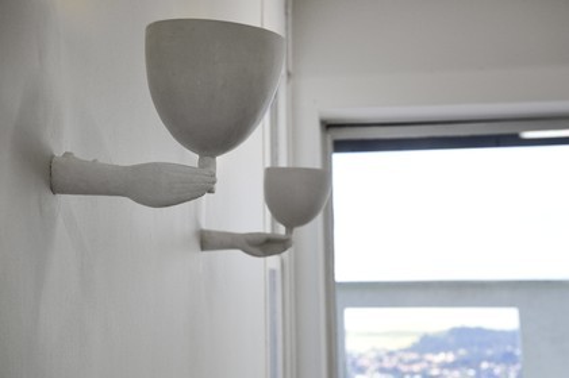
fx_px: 1105
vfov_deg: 19.4
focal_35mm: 70
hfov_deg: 28.9
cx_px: 284
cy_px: 189
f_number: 9
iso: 800
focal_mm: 70
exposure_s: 1/80
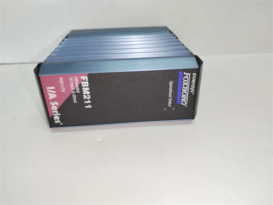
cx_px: 136
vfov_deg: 53.1
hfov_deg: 67.3
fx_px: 205
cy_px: 102
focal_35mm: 26
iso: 160
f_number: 1.8
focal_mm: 4.75
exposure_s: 1/50
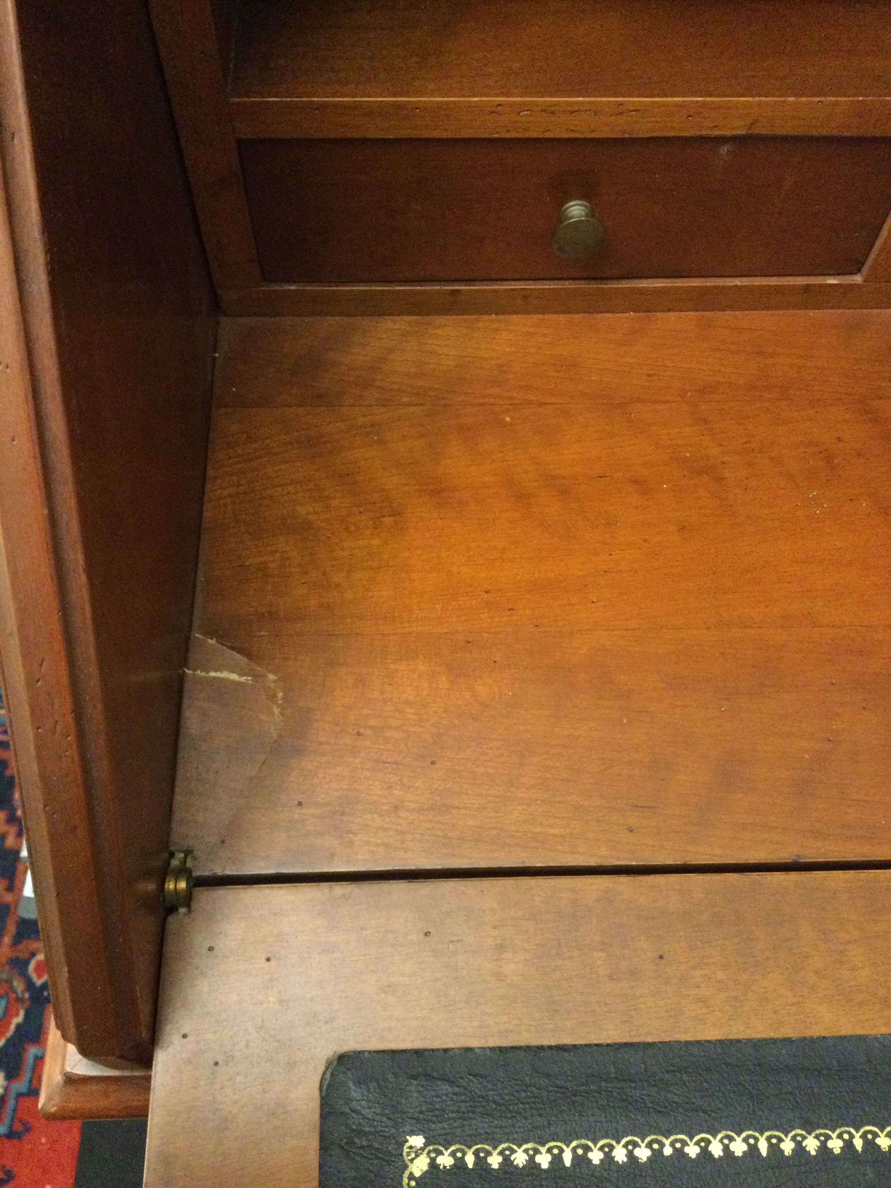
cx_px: 446
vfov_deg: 58.4
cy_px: 594
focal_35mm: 31
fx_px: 1064
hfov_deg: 45.4
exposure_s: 1/17
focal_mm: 3.3
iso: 640
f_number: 2.4
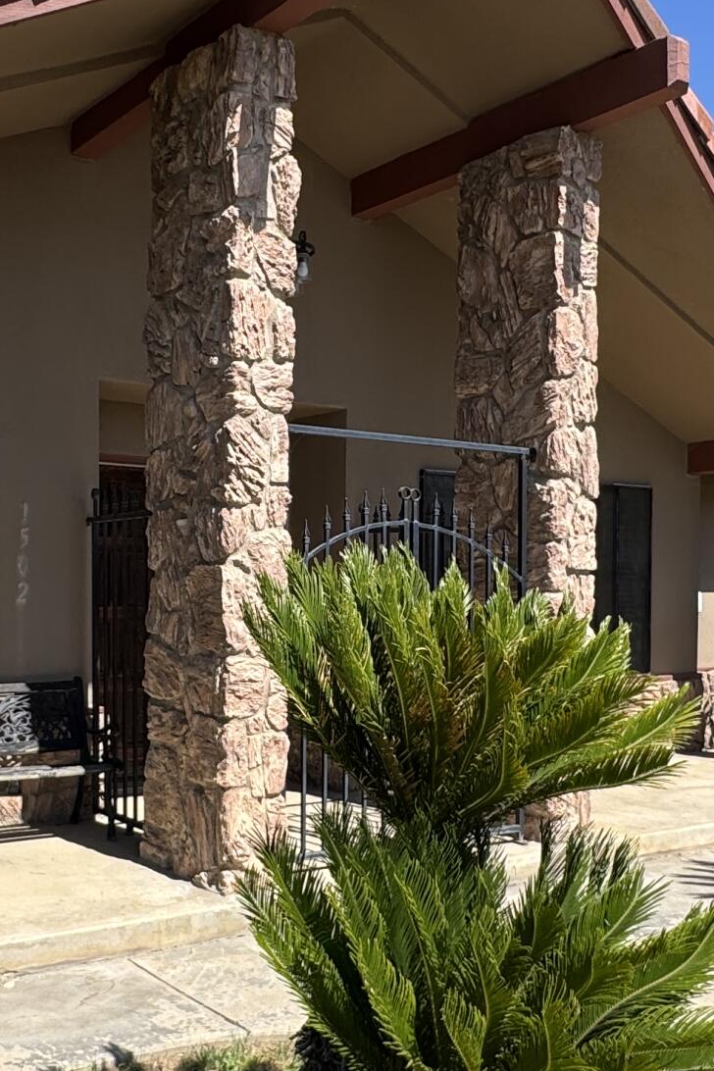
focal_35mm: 40
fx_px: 1190
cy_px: 624
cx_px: 239
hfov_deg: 33.1
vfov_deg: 48.3
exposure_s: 1/1143
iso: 50
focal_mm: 2.22
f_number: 2.2
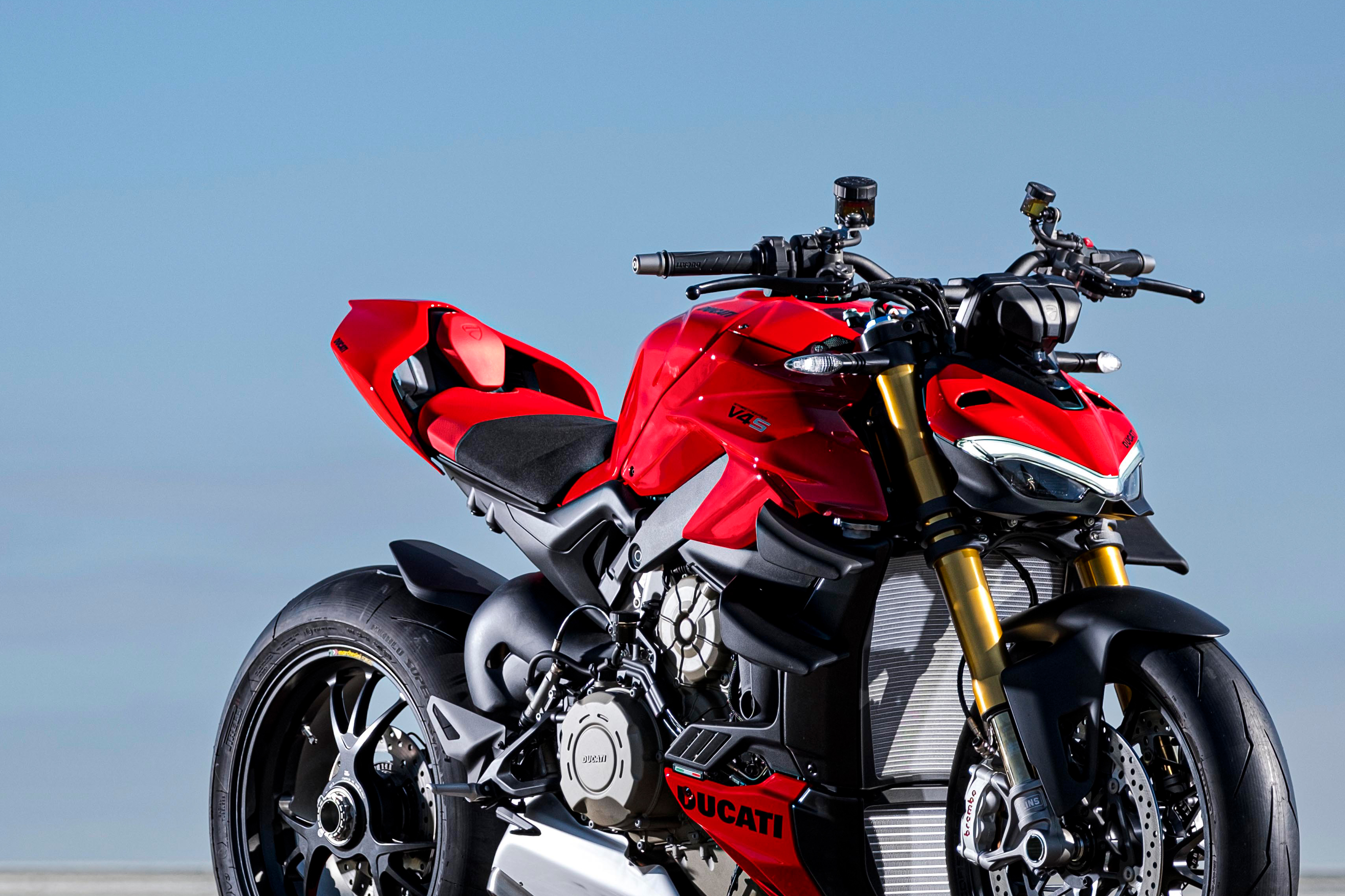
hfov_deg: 7.4
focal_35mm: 279
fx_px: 10422
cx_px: 384
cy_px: 378
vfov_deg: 4.9
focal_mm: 102.2
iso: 80
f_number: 2.8
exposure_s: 1/1250
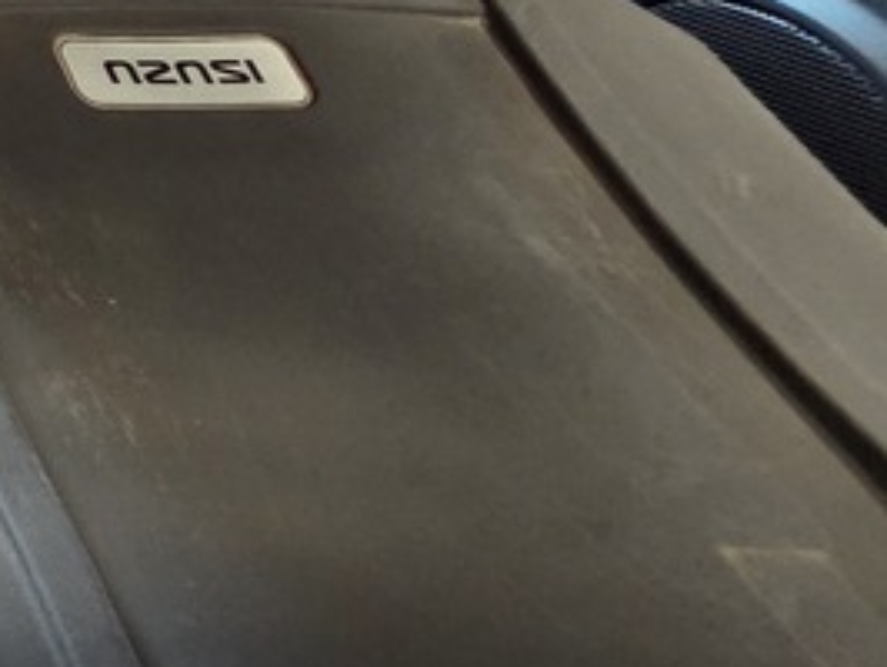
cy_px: -327
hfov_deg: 22.7
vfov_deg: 23.5
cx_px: -684
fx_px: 1282
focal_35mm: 50
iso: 400
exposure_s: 1/50
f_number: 2.2
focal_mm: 2.2
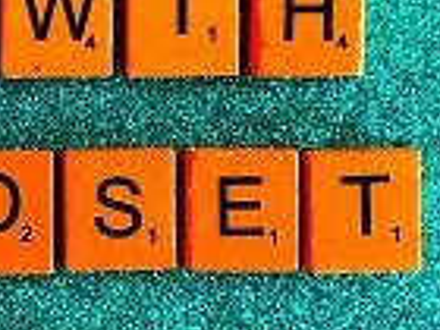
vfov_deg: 12.3
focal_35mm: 120
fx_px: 1525
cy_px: 116
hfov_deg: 16.0
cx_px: -19
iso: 64
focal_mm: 3.99
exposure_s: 1/15
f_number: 1.8
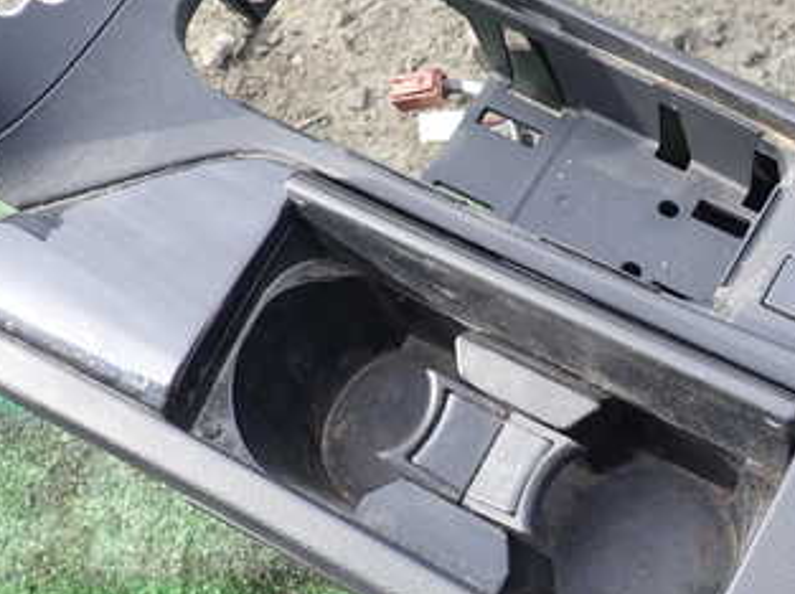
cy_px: 345
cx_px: 622
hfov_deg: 38.4
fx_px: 1101
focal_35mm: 48
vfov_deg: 30.2
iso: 100
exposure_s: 1/160
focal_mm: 4.5
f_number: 2.8
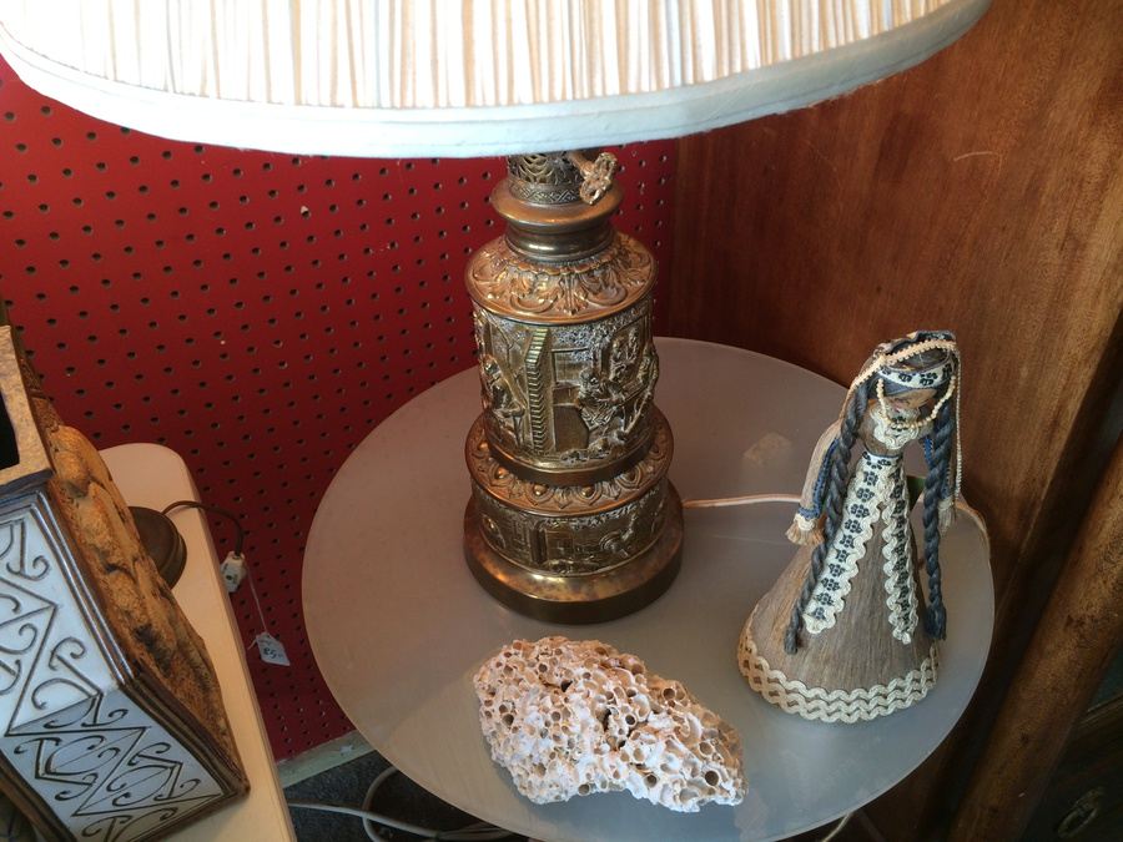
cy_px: 421
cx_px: 562
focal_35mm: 30
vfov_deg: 46.8
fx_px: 973
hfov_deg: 60.0
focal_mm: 4.12
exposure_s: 1/60
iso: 50
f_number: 2.2
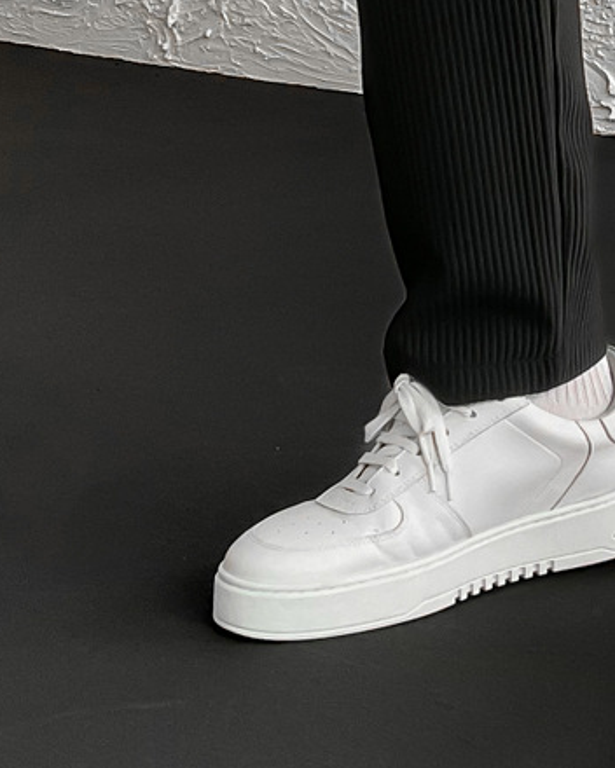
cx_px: 659
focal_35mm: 103
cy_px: -183
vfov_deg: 17.6
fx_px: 2343
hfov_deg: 14.6
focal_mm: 3
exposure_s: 1/120
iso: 64
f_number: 1.8
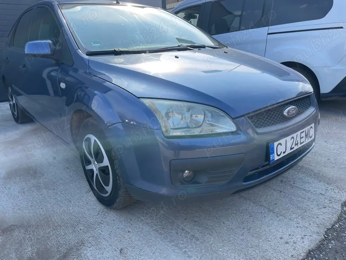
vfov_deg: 53.1
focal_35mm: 26
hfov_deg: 67.3
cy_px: 130
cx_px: 173
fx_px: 260
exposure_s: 1/1435
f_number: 1.6
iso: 32
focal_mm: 4.2
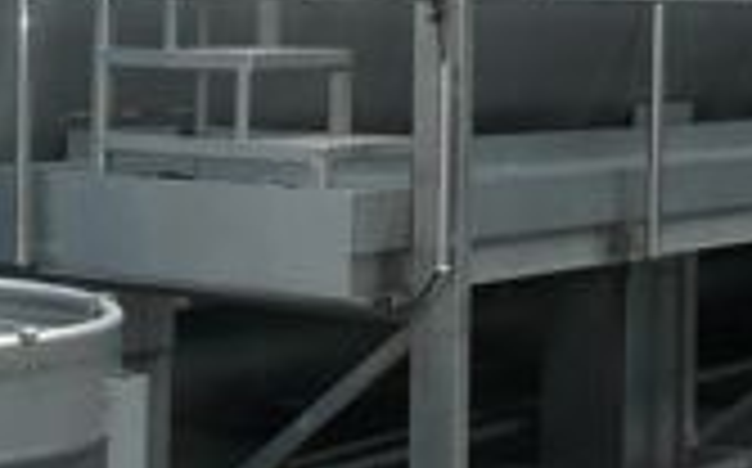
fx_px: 2334
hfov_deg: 18.1
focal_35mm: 114
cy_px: -27
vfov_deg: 11.3
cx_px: 122
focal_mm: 4.6
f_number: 3.3
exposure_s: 1/30
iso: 100
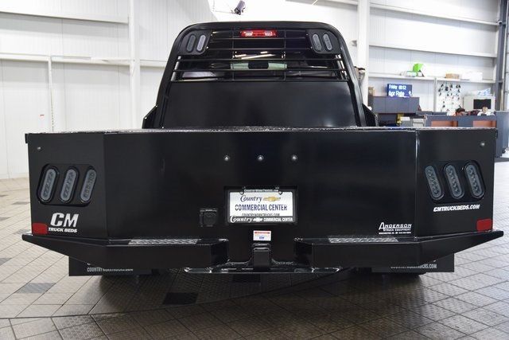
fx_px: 509
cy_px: 170
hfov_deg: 53.1
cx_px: 254
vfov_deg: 36.9
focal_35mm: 36
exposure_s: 1/60
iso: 1600
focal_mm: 24
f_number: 5
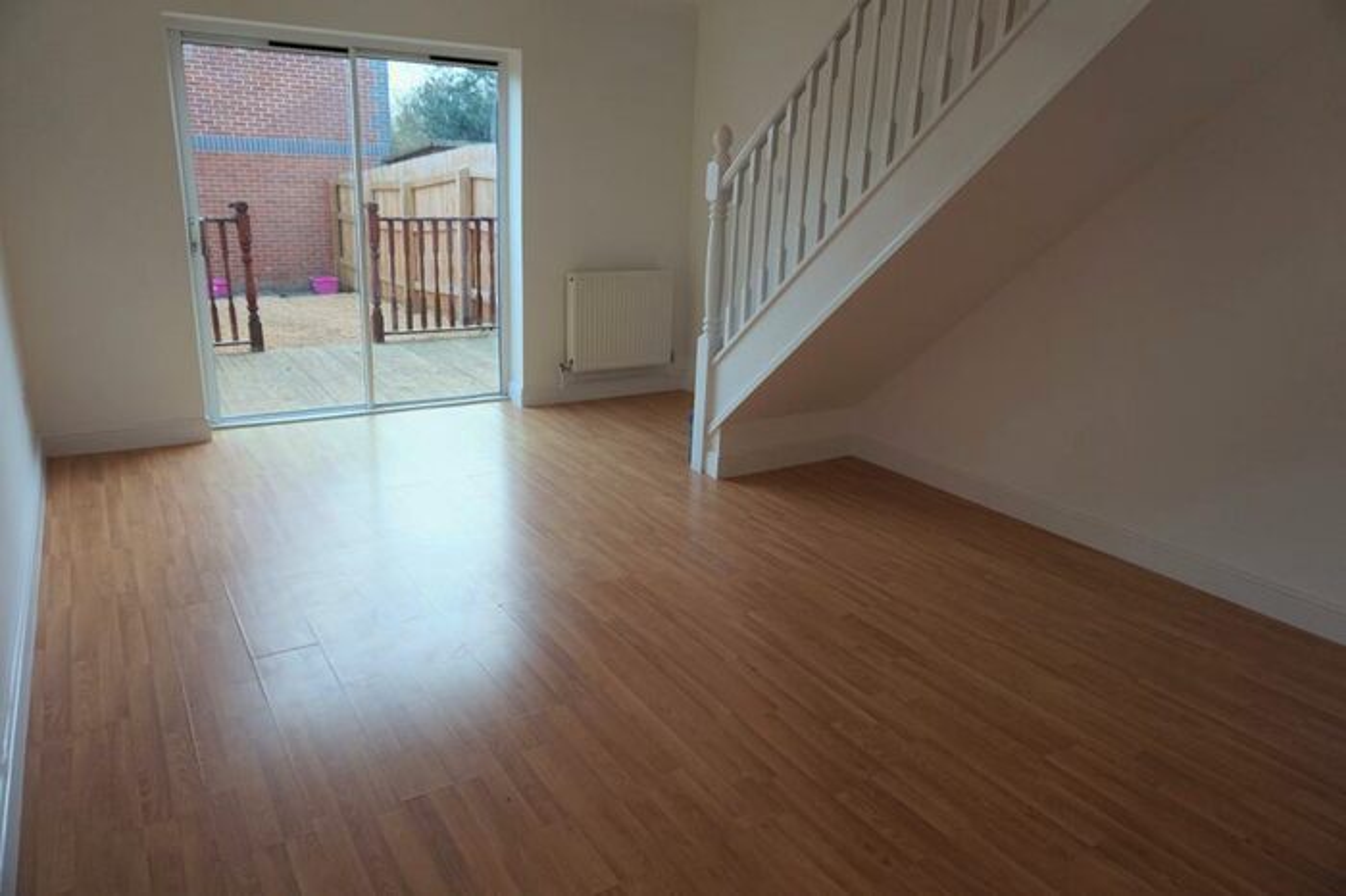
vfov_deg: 53.1
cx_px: 673
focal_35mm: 24
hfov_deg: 73.8
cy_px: 448
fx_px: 897
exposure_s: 1/160
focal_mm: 16
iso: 500
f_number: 4
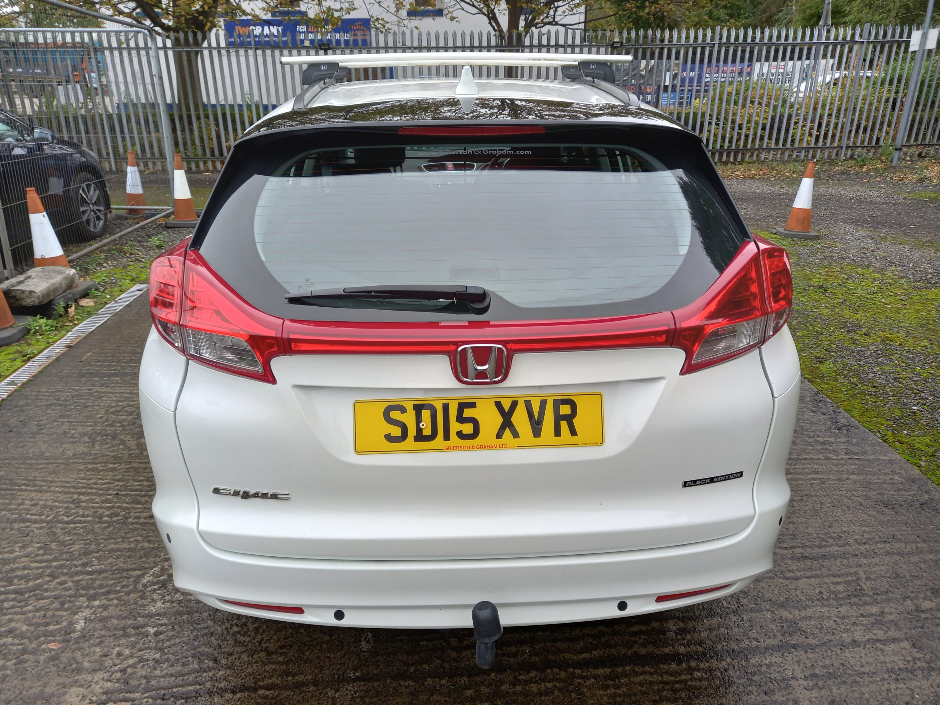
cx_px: 470
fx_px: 679
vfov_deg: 54.9
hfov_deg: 69.4
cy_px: 352
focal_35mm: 25
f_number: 2
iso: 32
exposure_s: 1/60
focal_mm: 4.6
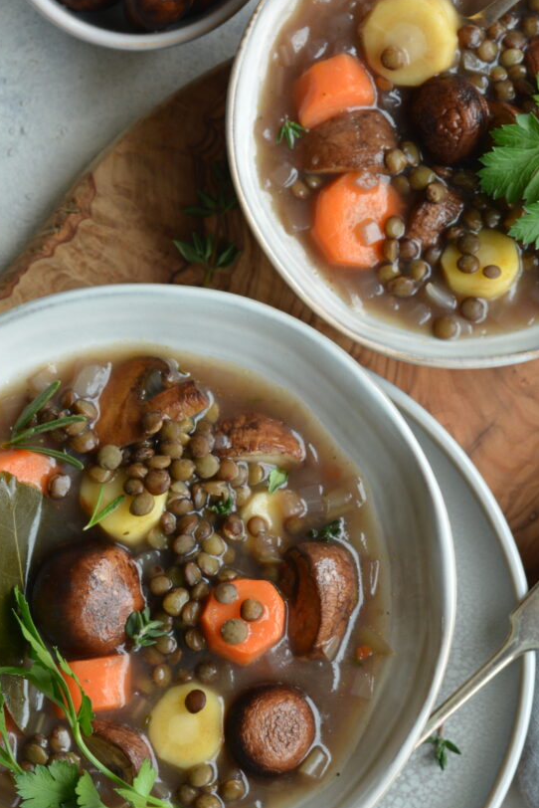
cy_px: 441
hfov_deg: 6.9
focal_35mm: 199
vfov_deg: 10.4
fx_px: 4457
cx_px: 214
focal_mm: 105
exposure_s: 1/5
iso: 200
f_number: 13
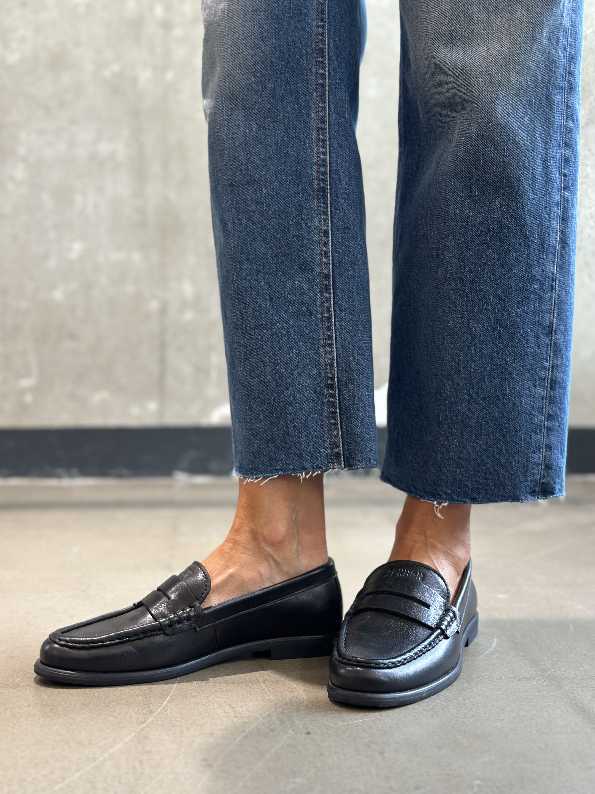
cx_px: 298
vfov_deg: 39.7
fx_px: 1100
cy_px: 397
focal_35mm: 48
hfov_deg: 30.3
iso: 80
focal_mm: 6.86
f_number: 1.78
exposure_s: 1/50
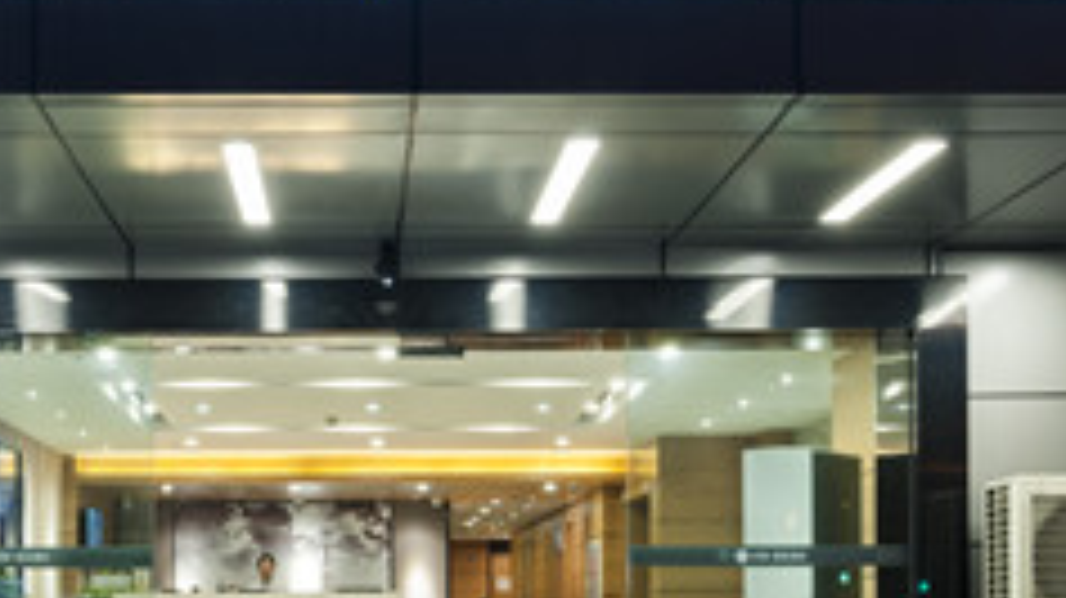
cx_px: 369
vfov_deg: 22.5
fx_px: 1497
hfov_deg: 38.8
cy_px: 178
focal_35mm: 53
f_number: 13
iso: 100
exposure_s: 3
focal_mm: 24
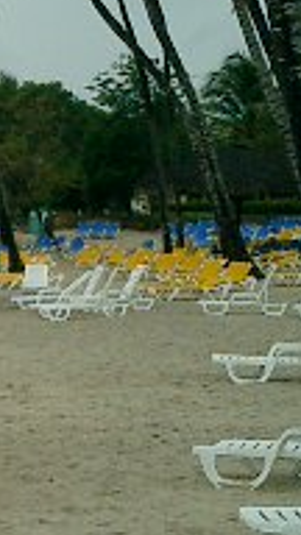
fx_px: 1859
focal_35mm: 131
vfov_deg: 16.3
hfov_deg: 8.7
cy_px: 357
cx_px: -318
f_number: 3.2
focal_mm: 7.5
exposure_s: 1/1600
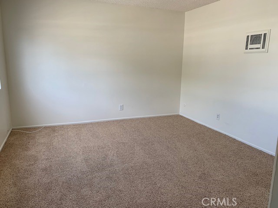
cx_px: 139
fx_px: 209
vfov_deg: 53.1
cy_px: 104
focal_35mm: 26
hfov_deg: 67.3
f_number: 1.8
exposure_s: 1/122
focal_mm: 4.25
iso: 40
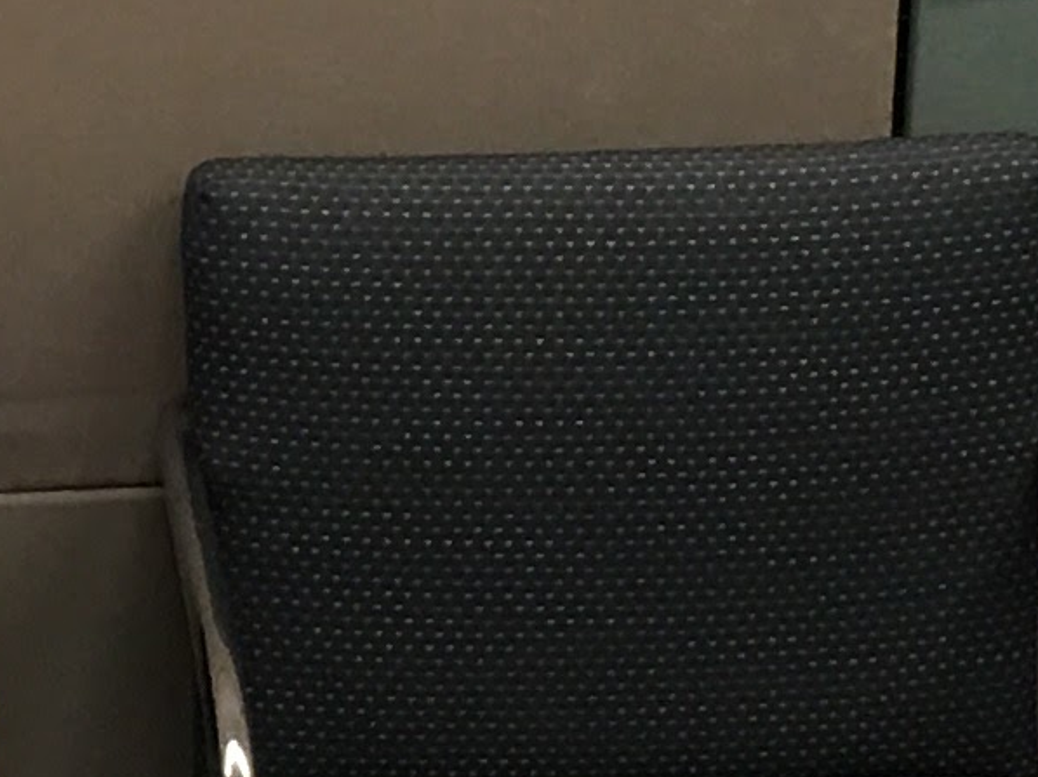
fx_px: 5874
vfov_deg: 7.6
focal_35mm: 196
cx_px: 63
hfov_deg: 10.0
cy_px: 176
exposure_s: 1/15
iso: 40
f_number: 2.2
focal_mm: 4.15
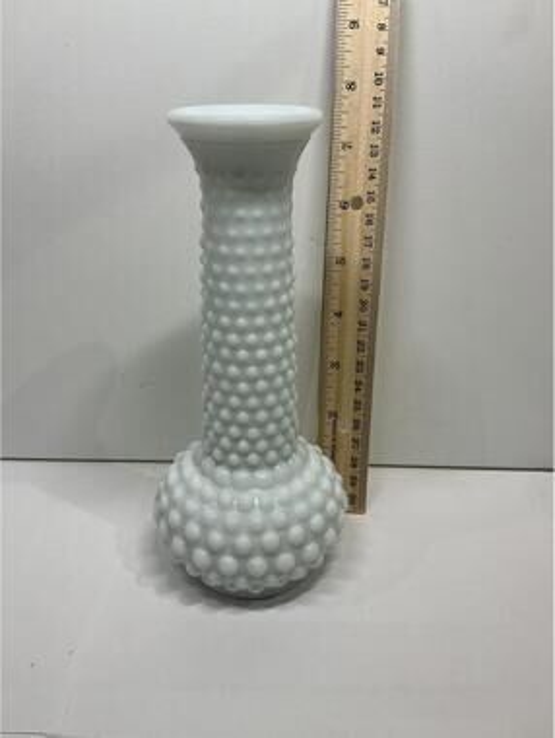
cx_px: 278
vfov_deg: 61.6
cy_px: 369
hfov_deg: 48.3
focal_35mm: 29
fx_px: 619
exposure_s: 1/120
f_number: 1.8
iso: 50
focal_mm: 3
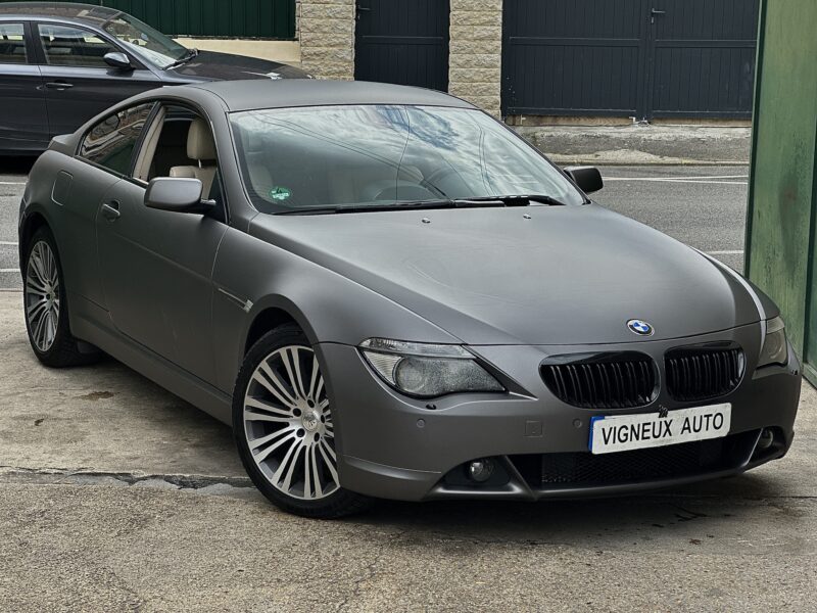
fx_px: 1817
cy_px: 306
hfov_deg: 25.3
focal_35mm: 77
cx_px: 408
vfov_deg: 19.1
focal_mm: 9
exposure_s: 1/261
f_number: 2.8
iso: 25
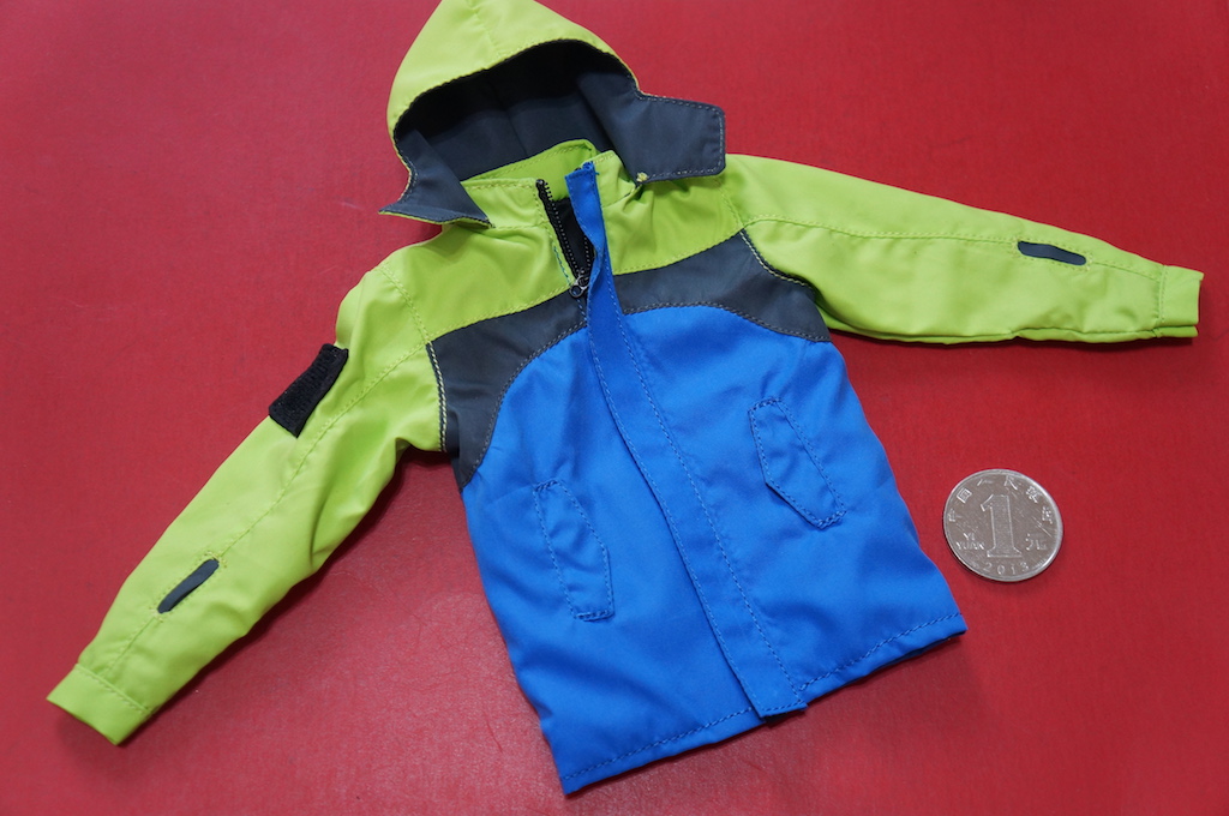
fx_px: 1637
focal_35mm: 48
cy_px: 408
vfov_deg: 28.0
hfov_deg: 41.2
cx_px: 614
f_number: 4
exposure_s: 1/60
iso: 1000
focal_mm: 32
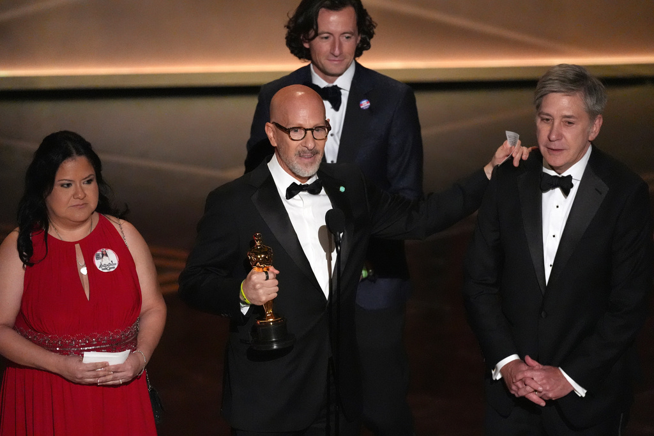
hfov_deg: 3.4
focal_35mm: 600
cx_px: 327
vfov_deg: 2.3
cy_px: 218
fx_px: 10901
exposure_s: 1/1250
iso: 10000
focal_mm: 600
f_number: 4
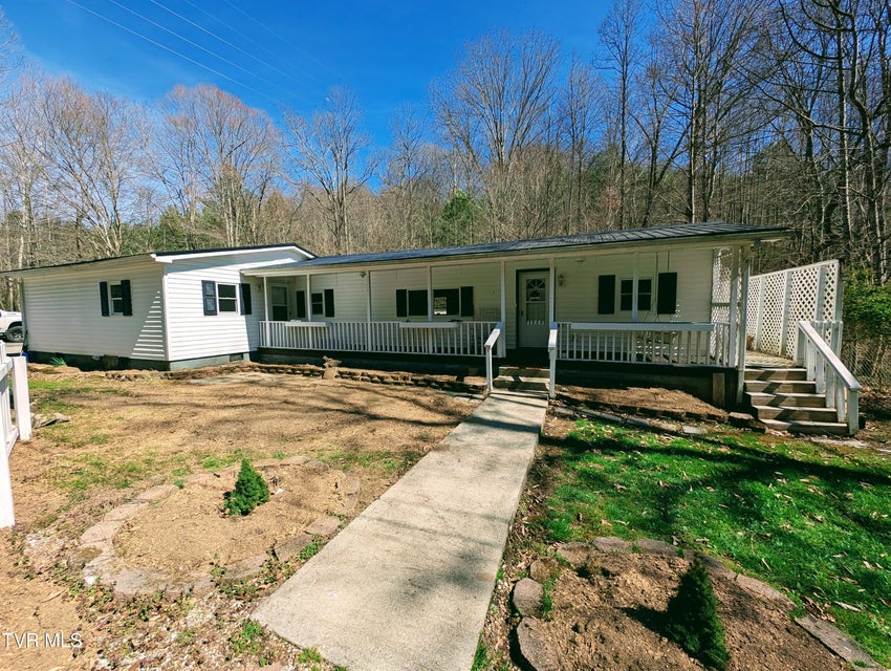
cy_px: 336
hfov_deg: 110.5
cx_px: 446
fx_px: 309
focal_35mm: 12
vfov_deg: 94.6
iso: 38
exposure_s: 1/2457
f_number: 1.95
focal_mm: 2.23
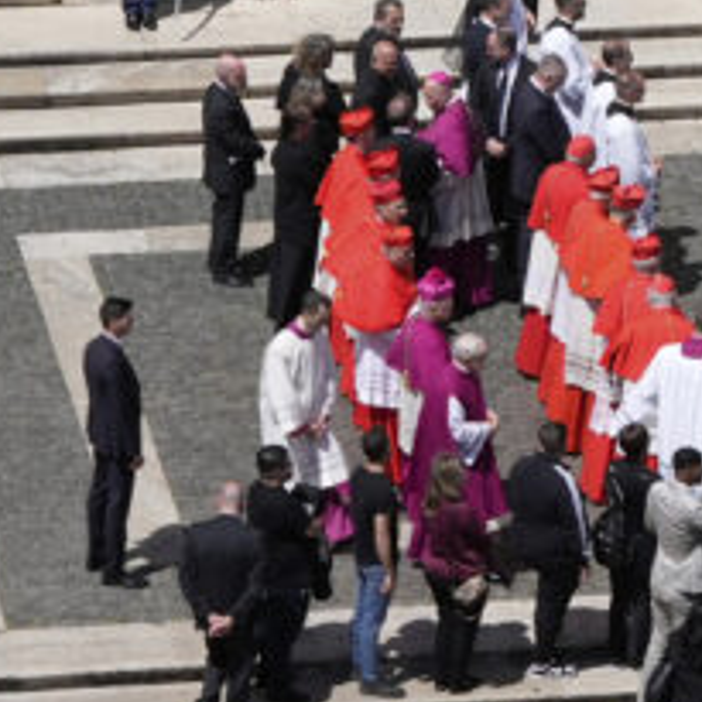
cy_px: -132
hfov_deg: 3.9
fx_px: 10325
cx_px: 1185
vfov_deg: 3.9
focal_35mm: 450
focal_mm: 71
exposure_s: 1/1600
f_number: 7.1
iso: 320
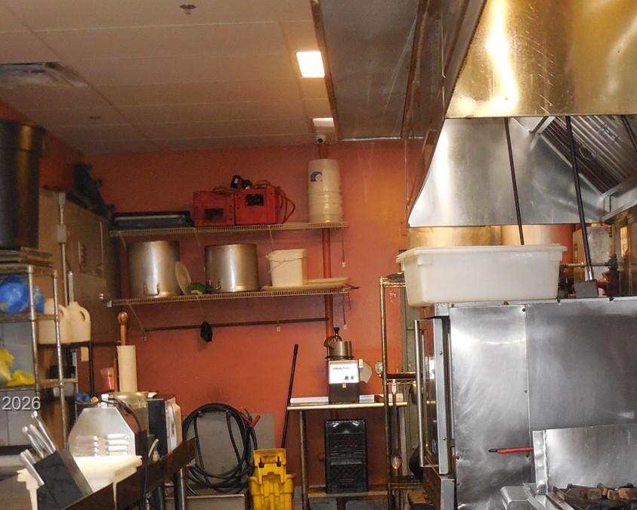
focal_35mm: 63
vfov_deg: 23.9
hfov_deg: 29.9
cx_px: 410
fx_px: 1187
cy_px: 405
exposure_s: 1/30
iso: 560
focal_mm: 6.1
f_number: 3.4
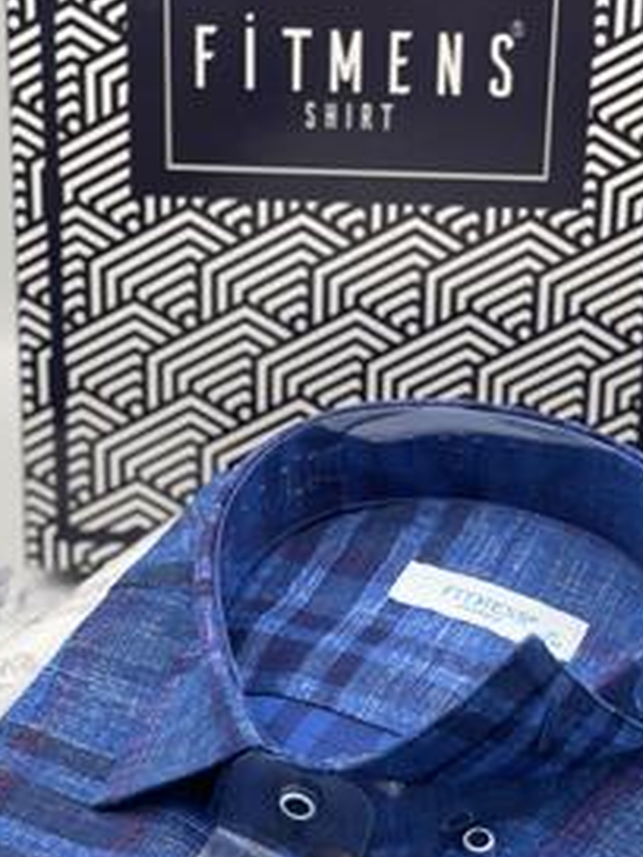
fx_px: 1957
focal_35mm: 79
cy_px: 581
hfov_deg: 18.7
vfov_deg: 24.6
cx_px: 347
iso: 50
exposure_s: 1/122
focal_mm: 6
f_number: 2
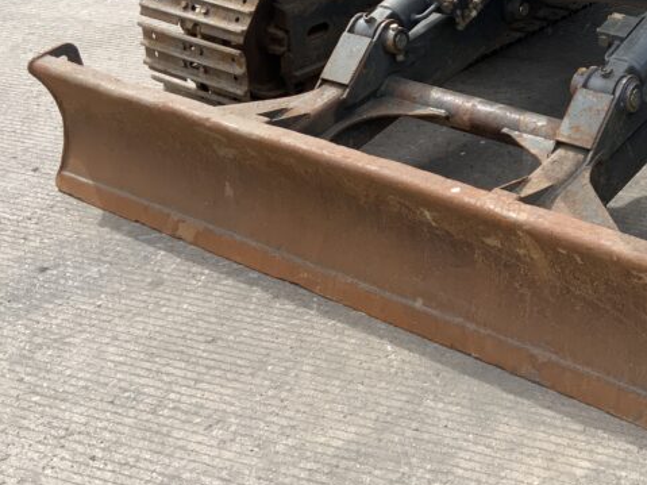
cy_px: 154
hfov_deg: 29.9
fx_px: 1159
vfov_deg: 23.5
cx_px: 582
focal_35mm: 62
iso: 16
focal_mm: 3
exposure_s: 1/929
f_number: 1.8
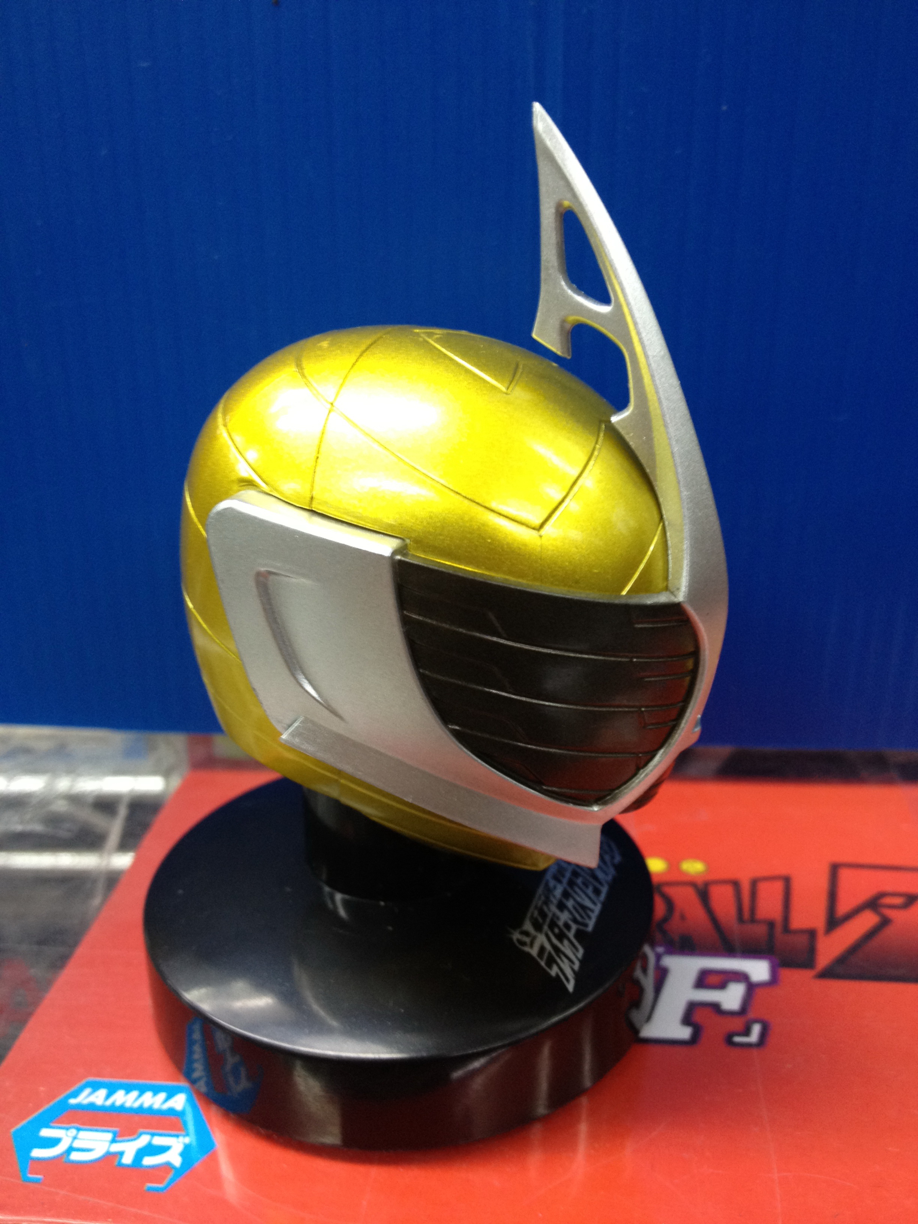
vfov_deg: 52.6
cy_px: 612
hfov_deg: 40.7
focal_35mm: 35
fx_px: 1238
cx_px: 459
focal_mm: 4.28
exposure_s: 1/20
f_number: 2.4
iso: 100
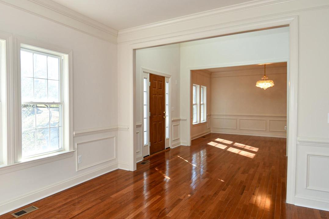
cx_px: 112
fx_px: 219
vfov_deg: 53.1
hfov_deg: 71.8
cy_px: 112
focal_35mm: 24
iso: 200
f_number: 5
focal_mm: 12
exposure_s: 1/100
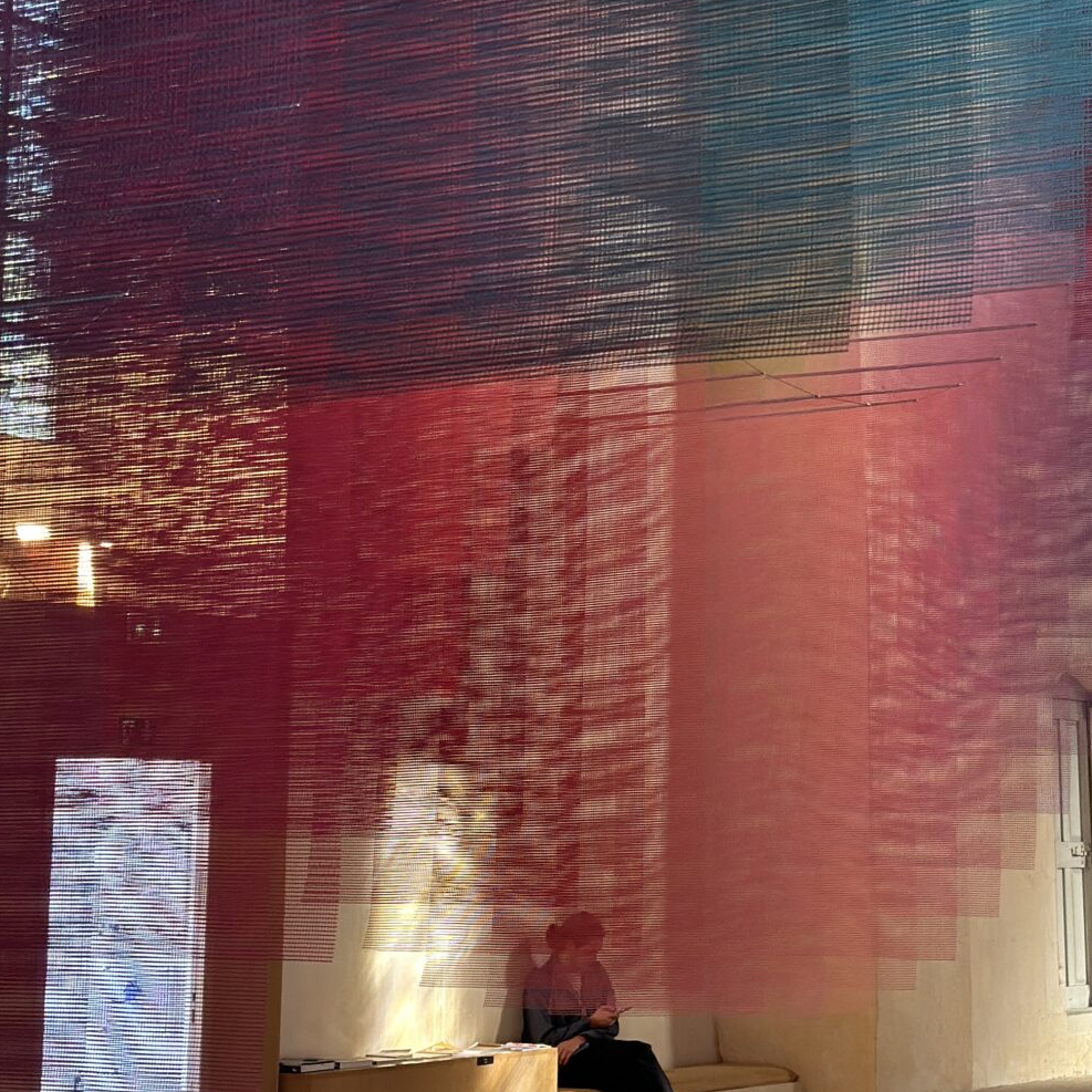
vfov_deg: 19.6
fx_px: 3141
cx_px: 750
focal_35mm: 88
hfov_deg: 19.6
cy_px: 310
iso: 160
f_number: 1.78
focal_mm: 6.86
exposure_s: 1/100
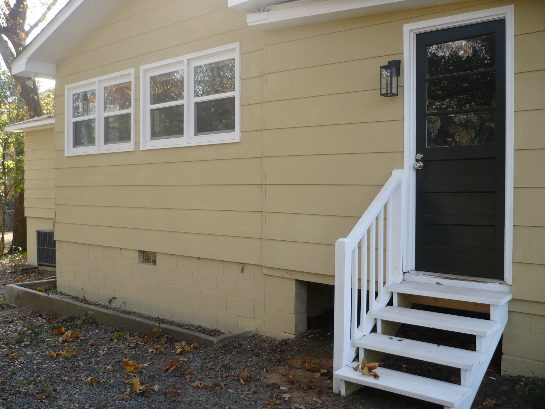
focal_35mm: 35
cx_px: 272
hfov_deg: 52.6
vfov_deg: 40.7
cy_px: 204
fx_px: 551
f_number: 2.8
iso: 100
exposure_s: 1/125
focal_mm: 5.8
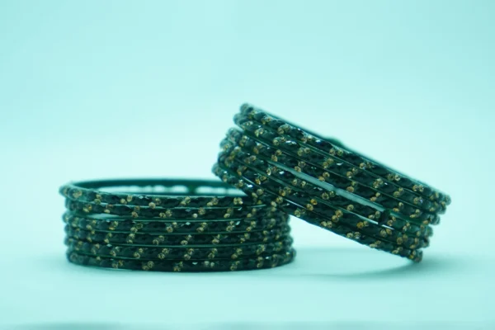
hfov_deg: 19.5
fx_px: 1444
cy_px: 165
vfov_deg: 13.0
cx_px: 248
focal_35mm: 105
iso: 640
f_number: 5.6
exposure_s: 1/250
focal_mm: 70
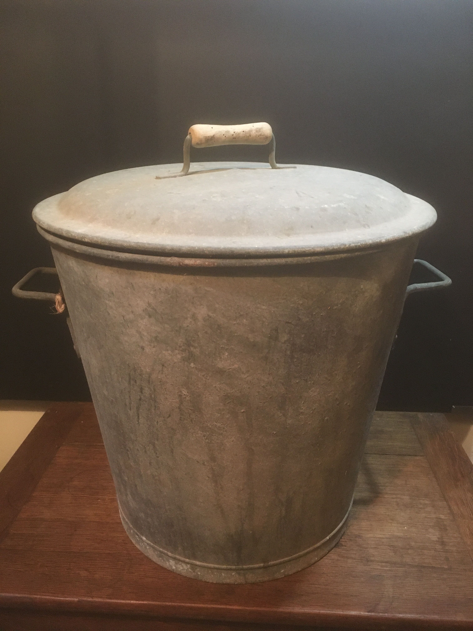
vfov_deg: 61.7
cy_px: 316
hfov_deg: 48.2
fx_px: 528
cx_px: 236
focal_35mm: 29
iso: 200
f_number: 2.2
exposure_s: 1/17
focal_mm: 4.15
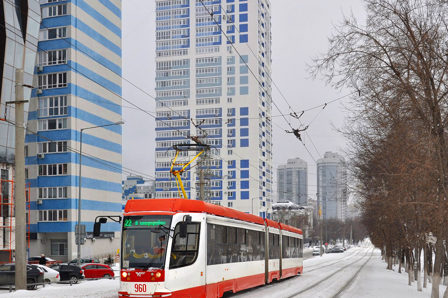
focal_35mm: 47
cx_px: 206
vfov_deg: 28.6
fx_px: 585
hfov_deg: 41.9
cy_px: 167
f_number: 6.3
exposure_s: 1/320
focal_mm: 22
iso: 200
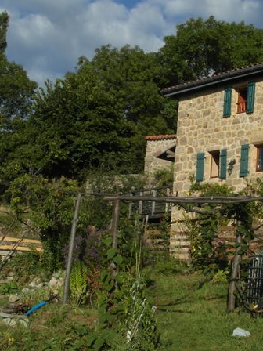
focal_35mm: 71
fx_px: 719
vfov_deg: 27.4
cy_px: 176
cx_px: 206
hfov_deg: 20.5
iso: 80
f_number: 7.6
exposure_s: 1/250
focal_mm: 8.7
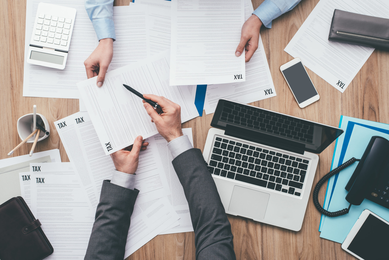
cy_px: 130
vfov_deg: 27.0
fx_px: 540
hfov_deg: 39.6
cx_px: 194
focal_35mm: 50
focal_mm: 50
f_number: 10
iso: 100
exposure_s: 1/125
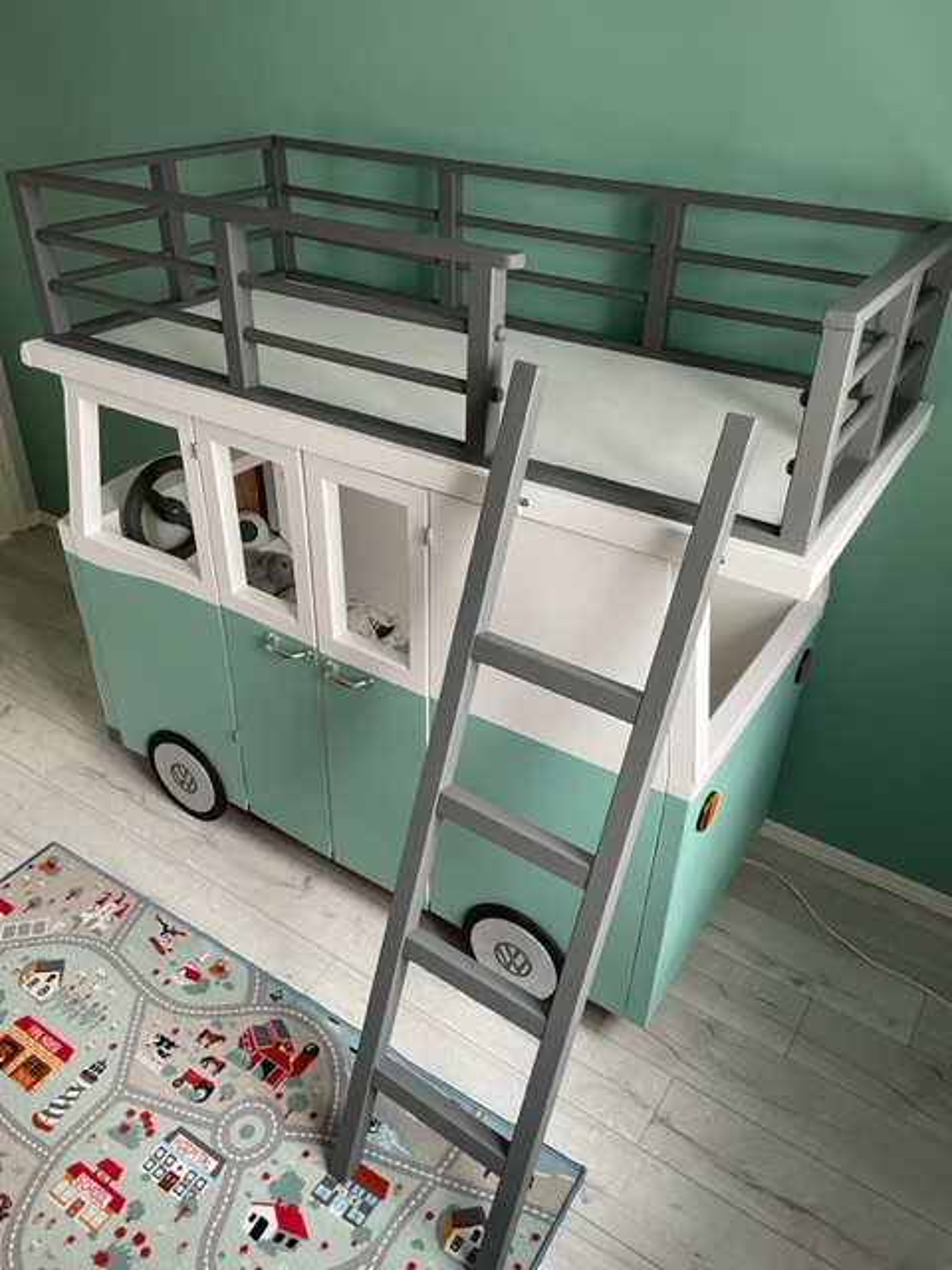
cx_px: 476
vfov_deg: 67.3
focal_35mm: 26
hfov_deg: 53.1
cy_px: 635
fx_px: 953
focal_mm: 4.2
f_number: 1.6
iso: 200
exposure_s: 1/60
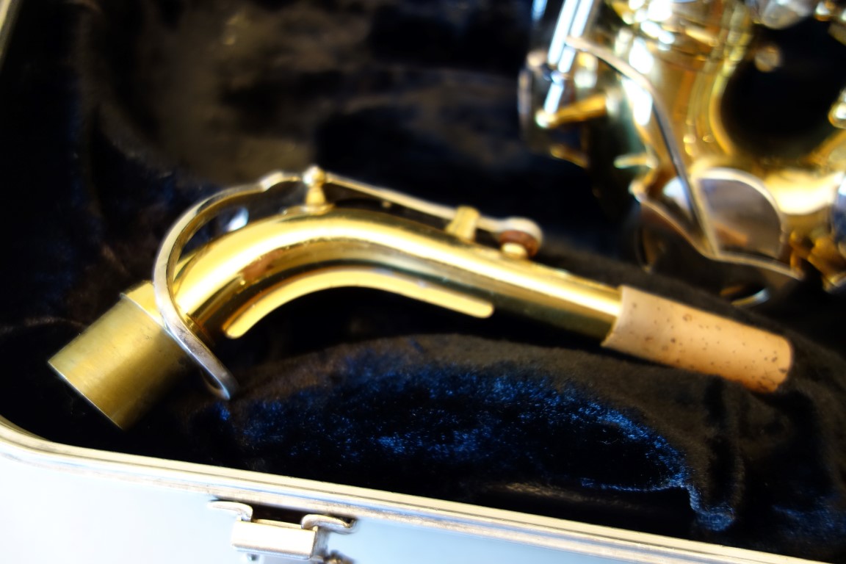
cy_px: 282
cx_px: 423
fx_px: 658
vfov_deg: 46.4
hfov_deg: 65.5
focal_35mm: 28
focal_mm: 10.4
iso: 800
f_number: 1.8
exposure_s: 1/200
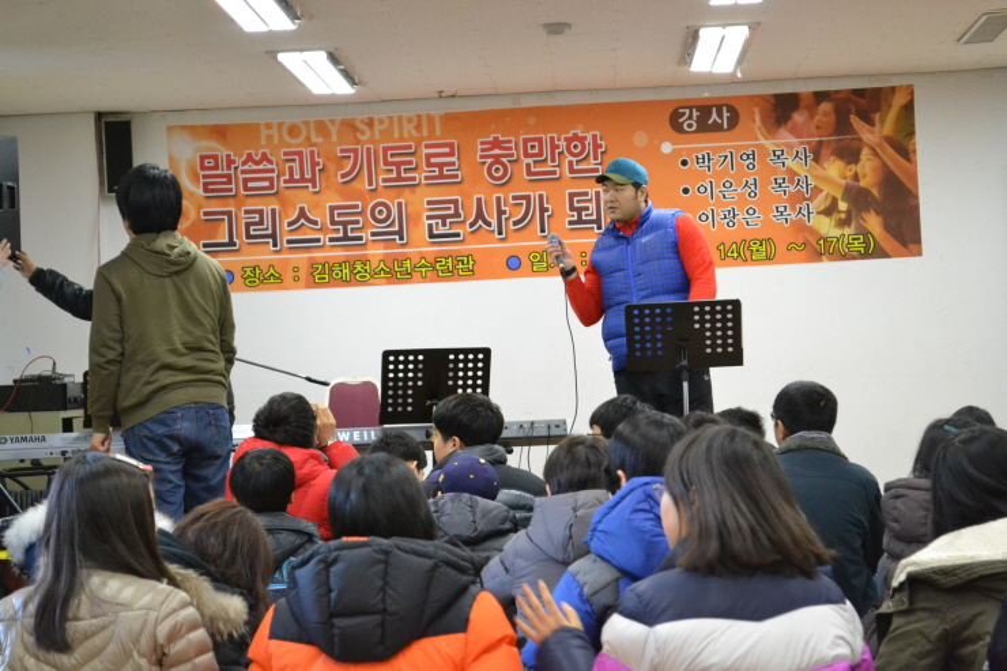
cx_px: 504
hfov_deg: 24.6
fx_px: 2307
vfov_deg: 16.5
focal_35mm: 82
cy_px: 336
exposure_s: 1/80
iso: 3200
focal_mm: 55
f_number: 5.6
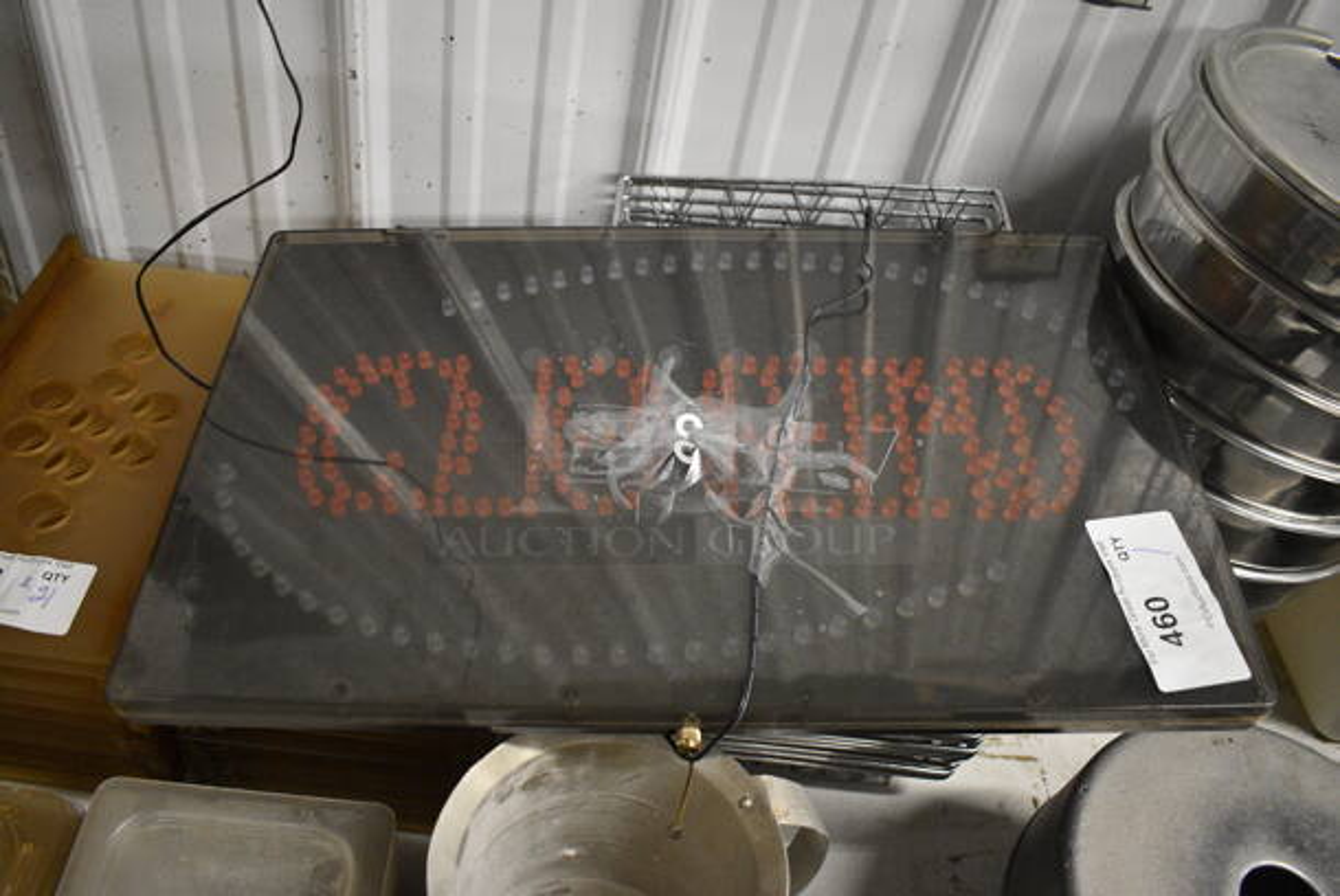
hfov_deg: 67.3
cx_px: 670
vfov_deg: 48.0
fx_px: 1006
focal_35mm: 27
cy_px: 448
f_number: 3.5
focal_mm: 18
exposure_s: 1/125
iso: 3200
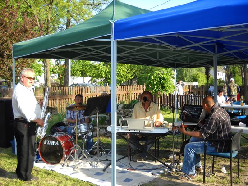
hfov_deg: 45.8
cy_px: 93
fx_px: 294
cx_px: 124
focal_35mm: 41
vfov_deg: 35.2
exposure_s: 1/192
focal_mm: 6.72
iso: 64
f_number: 3.1
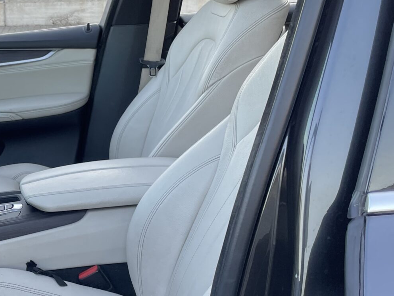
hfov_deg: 26.7
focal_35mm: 67
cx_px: -37
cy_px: 207
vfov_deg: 21.8
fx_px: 763
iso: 40
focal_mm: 4.2
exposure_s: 1/121
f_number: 1.6
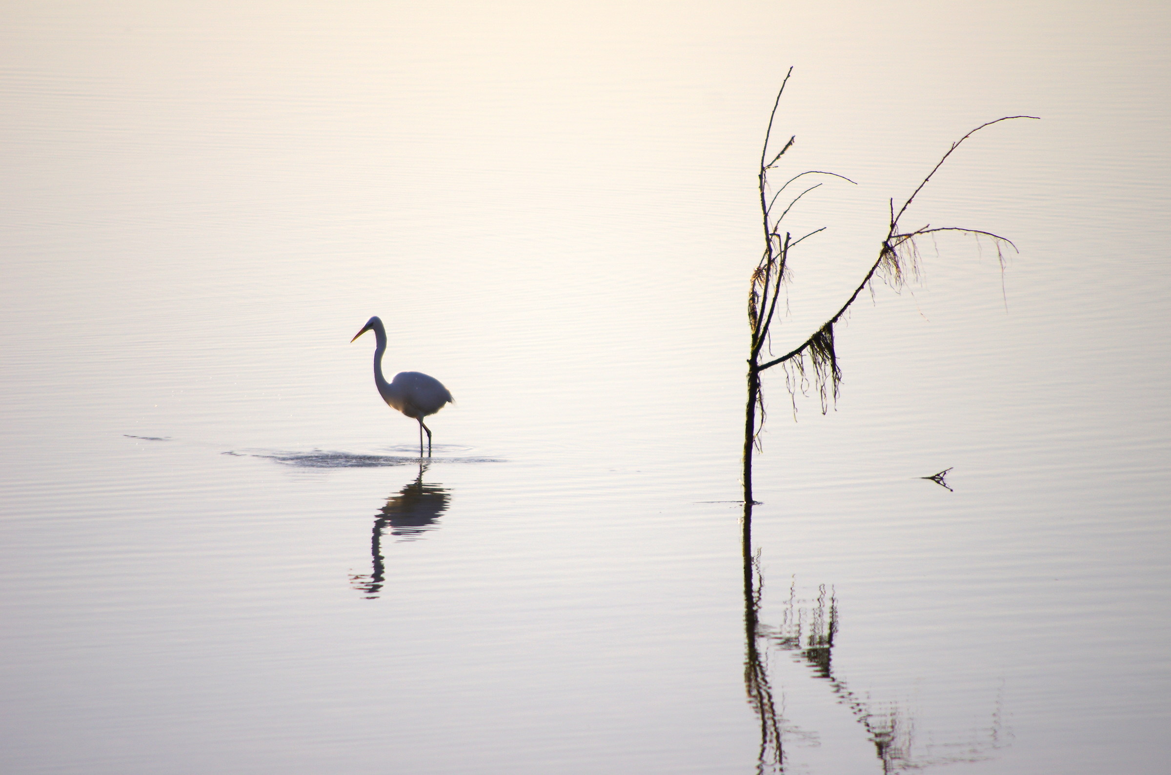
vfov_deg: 3.0
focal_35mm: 450
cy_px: 388
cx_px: 586
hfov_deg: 4.6
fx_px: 14605
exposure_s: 1/1600
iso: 100
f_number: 5.8
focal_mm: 300
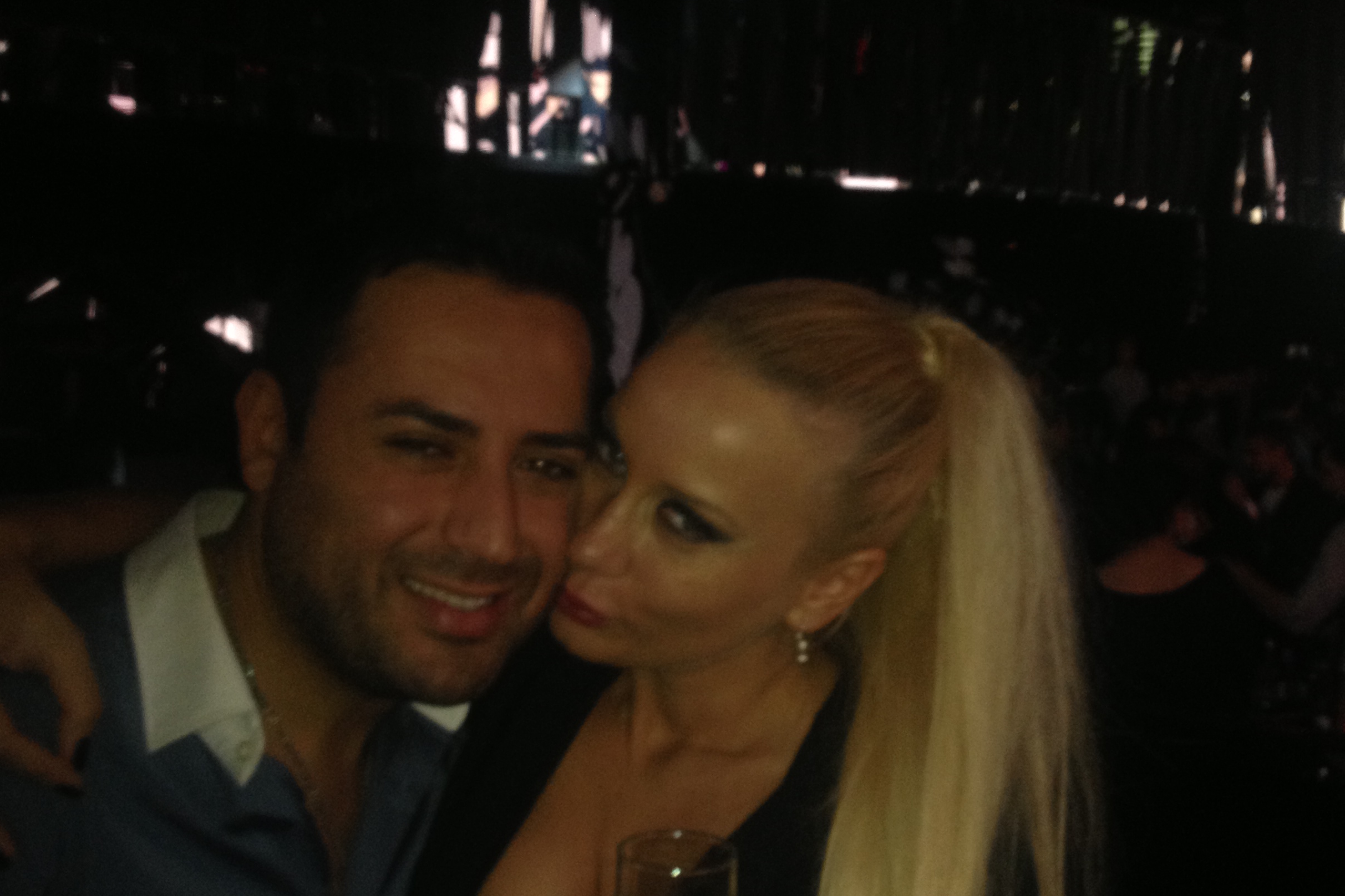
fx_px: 1831
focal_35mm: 49
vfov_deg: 27.5
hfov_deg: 40.3
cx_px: 667
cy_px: 533
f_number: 2.4
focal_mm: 4.28
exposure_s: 1/20
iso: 125
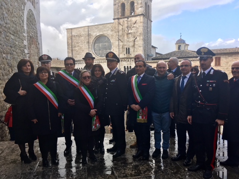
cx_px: 120
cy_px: 90
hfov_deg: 61.7
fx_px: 200
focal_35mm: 29
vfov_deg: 48.2
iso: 25
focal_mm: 4.15
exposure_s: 1/359
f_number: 2.2
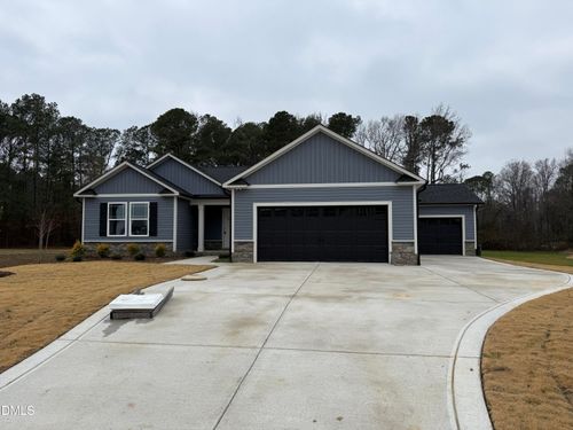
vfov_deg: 56.8
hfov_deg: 71.6
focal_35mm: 24
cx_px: 286
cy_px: 215
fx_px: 397
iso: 80
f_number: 1.78
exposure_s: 1/1230
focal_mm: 6.76
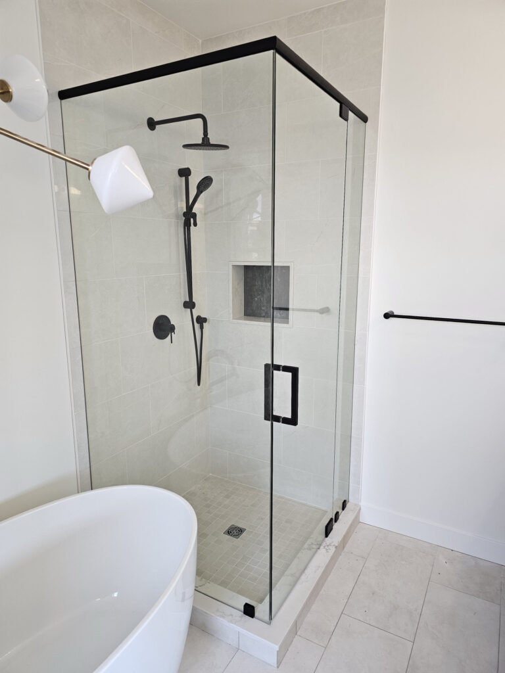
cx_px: 252
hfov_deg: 58.9
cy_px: 336
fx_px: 447
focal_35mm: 23
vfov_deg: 73.9
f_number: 1.7
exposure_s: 1/120
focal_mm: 6.3
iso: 160
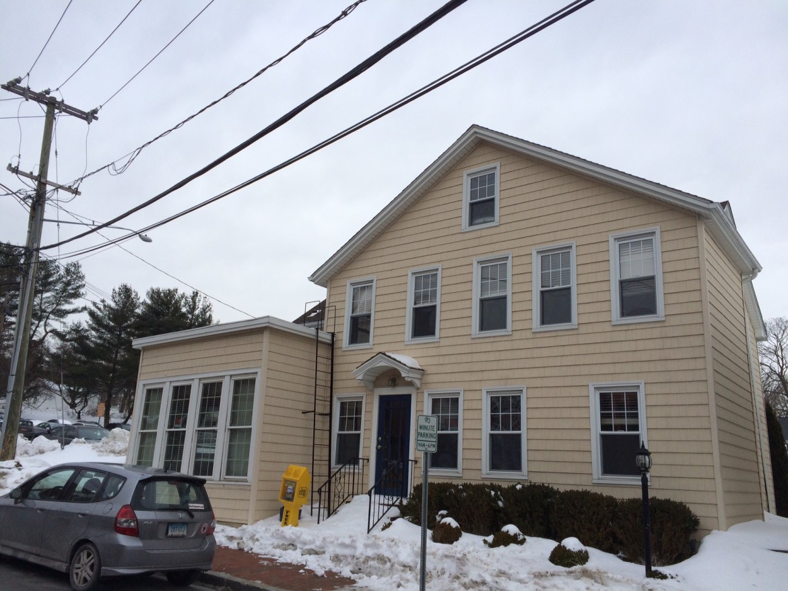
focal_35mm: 29
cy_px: 296
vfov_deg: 48.2
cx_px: 394
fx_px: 660
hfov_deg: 61.6
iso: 32
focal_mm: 4.15
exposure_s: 1/1466
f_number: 2.2
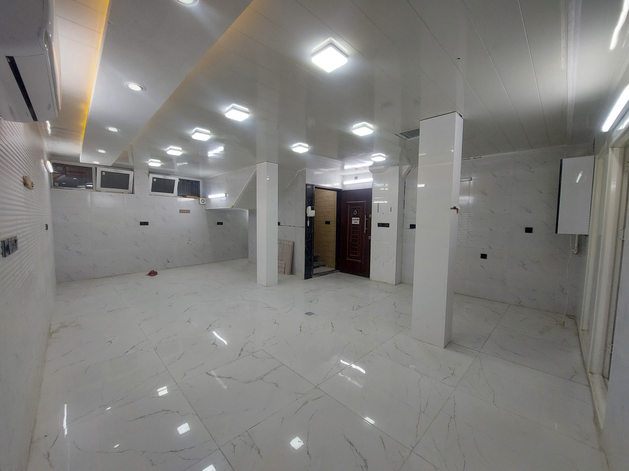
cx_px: 314
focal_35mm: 13
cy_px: 236
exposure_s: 1/125
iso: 50
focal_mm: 1.74
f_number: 2.2
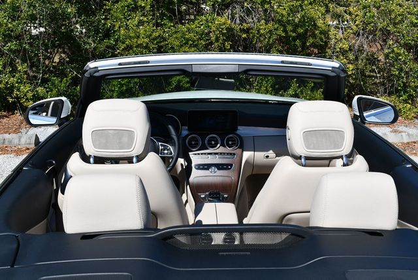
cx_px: 209
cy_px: 140
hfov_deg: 44.5
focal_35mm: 44
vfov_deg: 30.6
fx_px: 511
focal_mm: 22
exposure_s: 1/320
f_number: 9
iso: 100
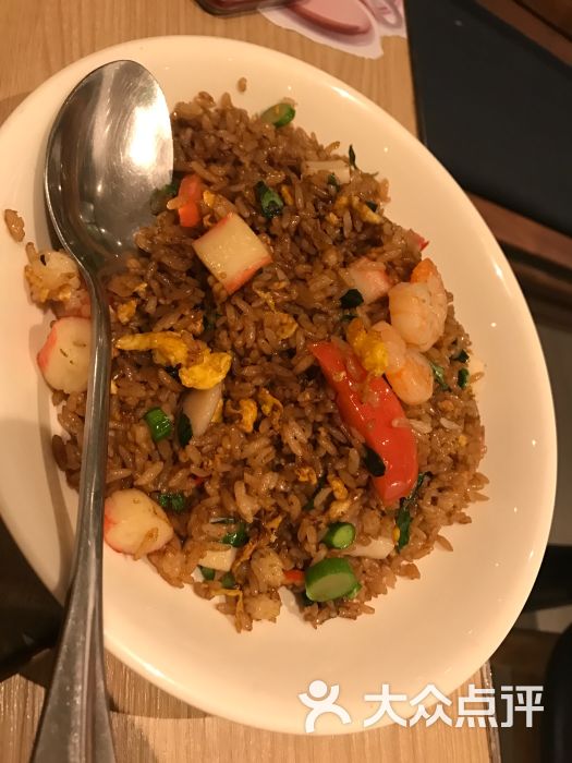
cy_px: 382
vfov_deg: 63.4
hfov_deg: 49.7
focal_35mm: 28
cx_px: 286
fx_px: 617
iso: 80
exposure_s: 1/17
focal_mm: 3.99
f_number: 1.8
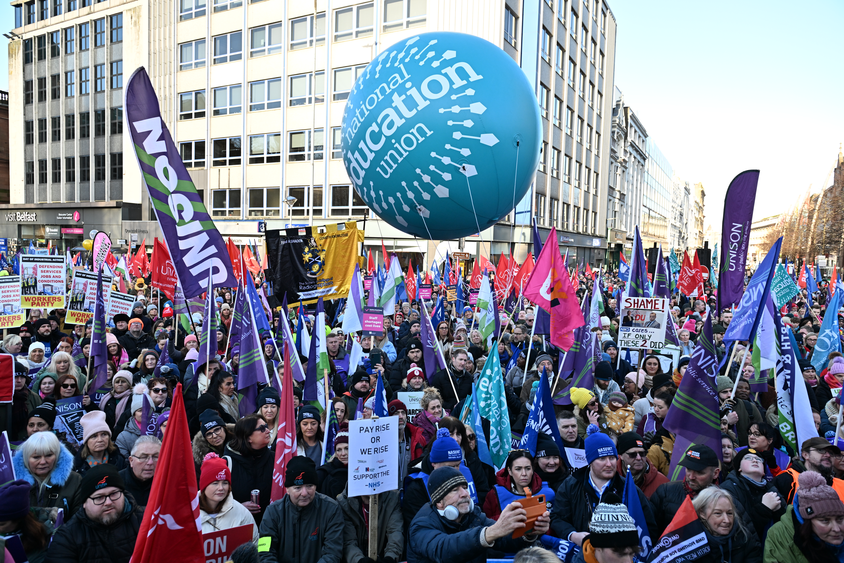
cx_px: 422
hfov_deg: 73.7
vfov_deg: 53.1
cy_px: 282
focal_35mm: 24
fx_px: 563
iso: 400
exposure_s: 1/400
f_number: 5
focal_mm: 24
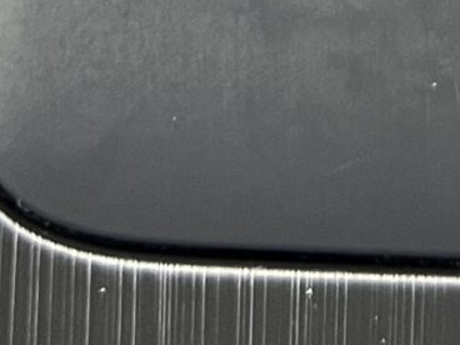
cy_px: -654
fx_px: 2405
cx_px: 431
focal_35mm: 181
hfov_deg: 10.8
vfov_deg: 7.3
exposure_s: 1/68
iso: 125
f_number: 1.5
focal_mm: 5.7
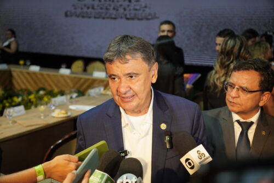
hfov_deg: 39.6
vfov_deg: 27.1
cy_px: 92
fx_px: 380
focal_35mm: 50
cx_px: 137
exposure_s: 1/200
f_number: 2.8
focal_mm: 33.3
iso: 640
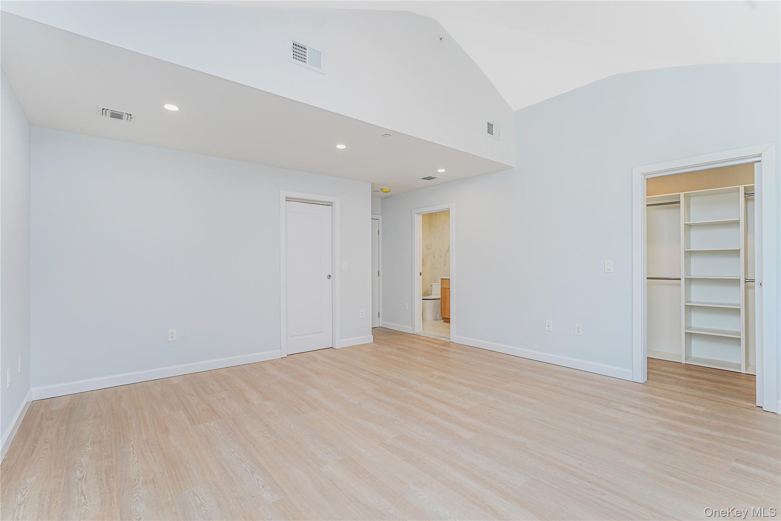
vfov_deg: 70.4
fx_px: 369
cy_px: 260
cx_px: 390
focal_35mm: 17
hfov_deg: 93.3
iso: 100
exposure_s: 1/40
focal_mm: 17
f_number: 4.5
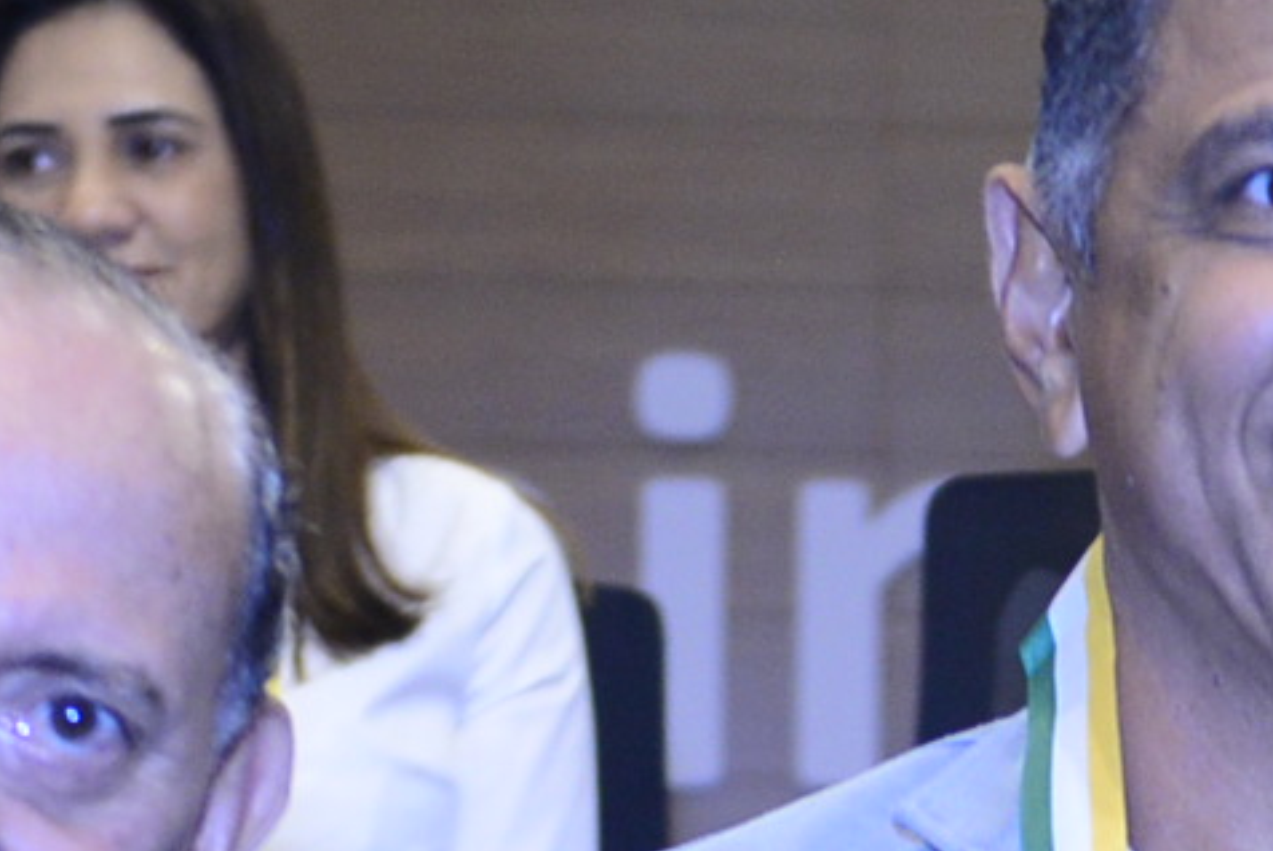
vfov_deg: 6.2
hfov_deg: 9.5
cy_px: 1911
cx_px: 1383
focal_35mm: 215
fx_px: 7607
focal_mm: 34
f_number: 3.5
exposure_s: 1/125
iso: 1600
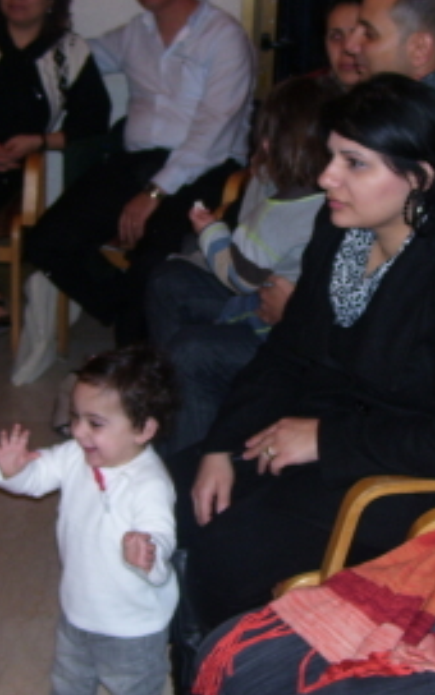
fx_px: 1366
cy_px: 318
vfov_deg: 28.6
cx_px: 325
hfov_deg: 18.0
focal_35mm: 72
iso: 80
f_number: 2.7
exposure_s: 1/60
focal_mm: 6
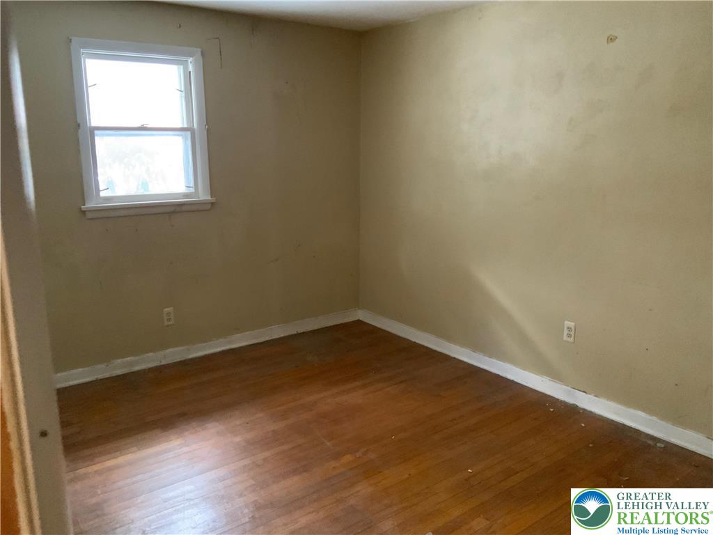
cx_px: 356
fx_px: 597
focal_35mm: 29
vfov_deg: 48.2
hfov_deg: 61.7
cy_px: 268
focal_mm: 3
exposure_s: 1/30
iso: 500
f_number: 1.8
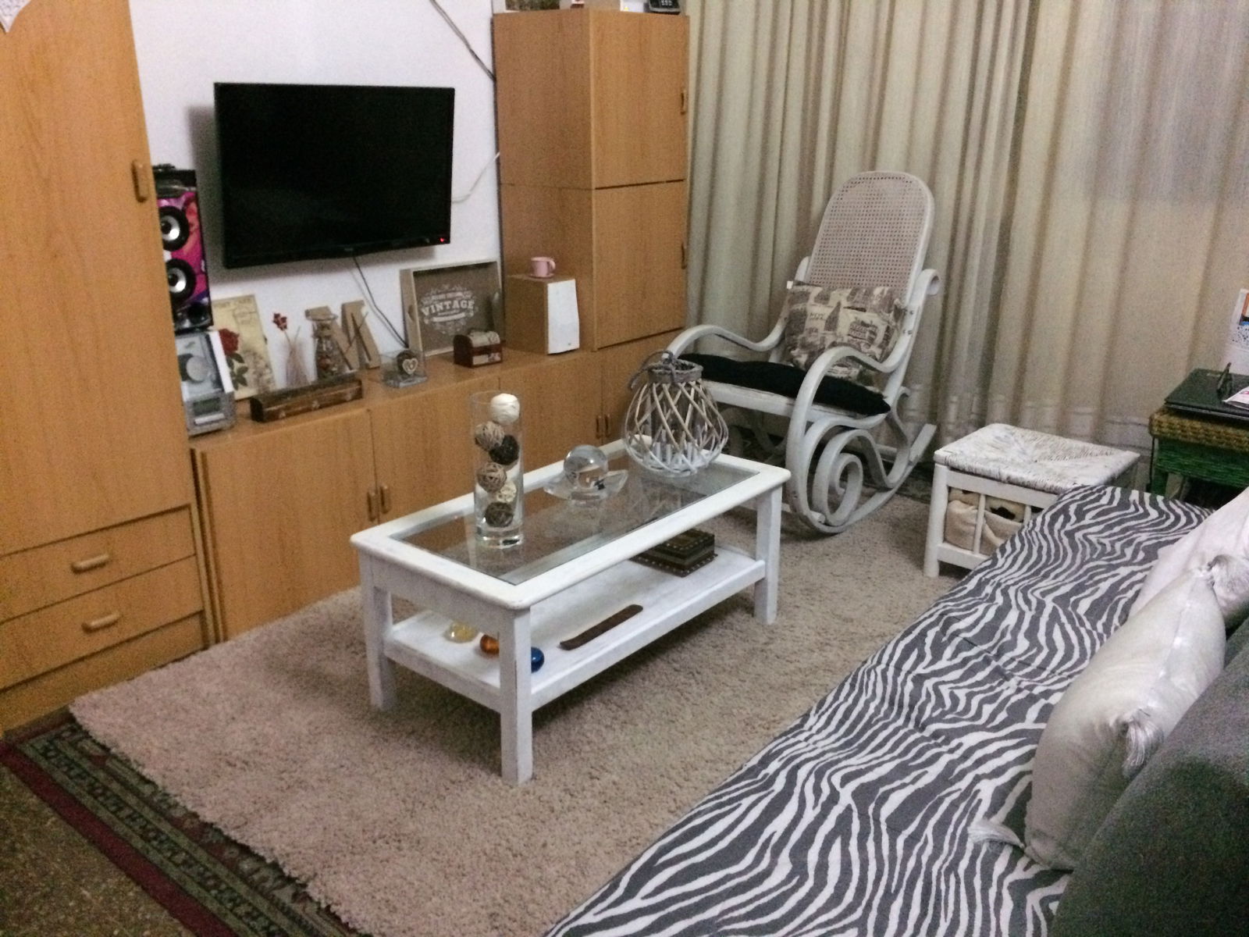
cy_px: 468
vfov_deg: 48.2
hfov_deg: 61.7
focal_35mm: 29
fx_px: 1046
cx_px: 624
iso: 500
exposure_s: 1/17
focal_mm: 4.15
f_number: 2.2
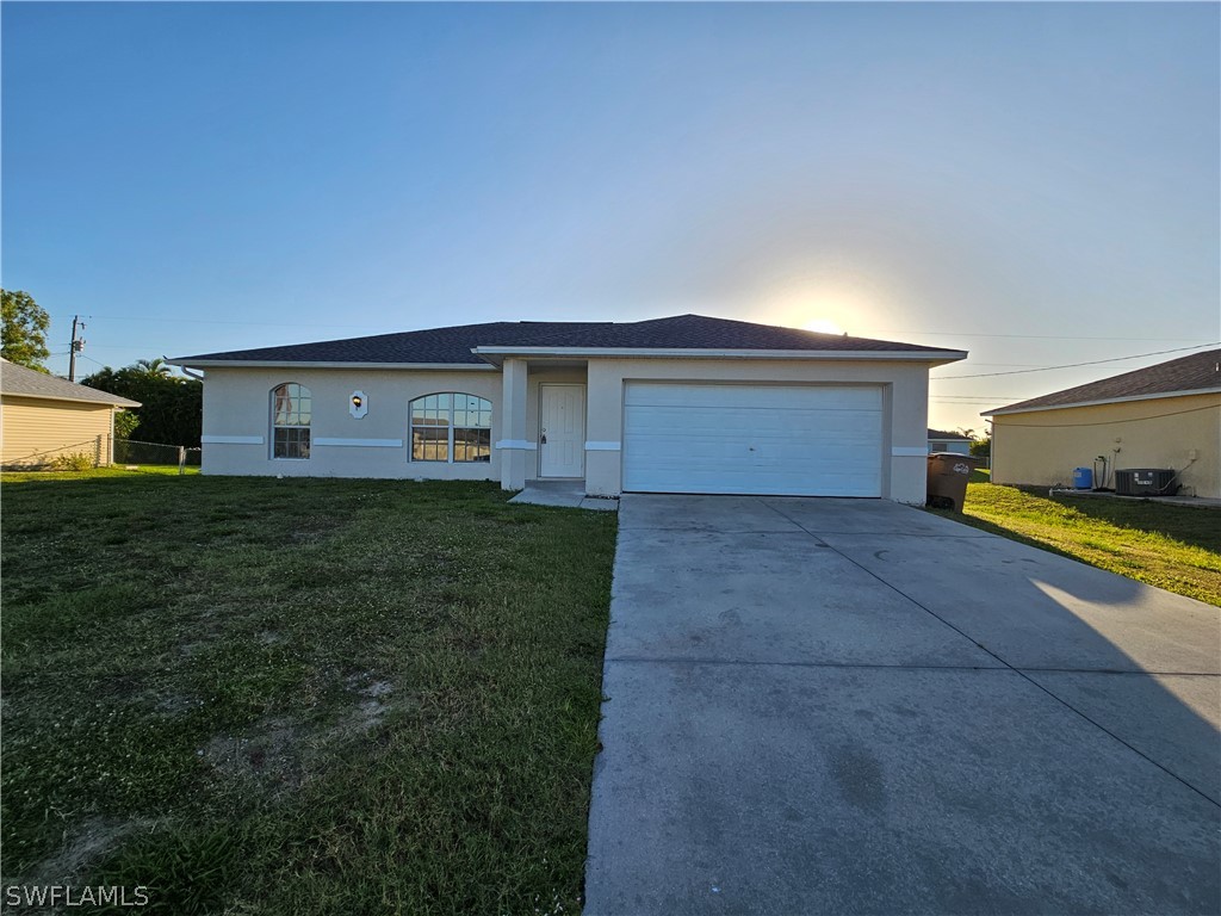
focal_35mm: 13
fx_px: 459
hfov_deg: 106.2
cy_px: 458
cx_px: 610
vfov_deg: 89.9
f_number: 2.2
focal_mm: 2.2
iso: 50
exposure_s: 1/1619
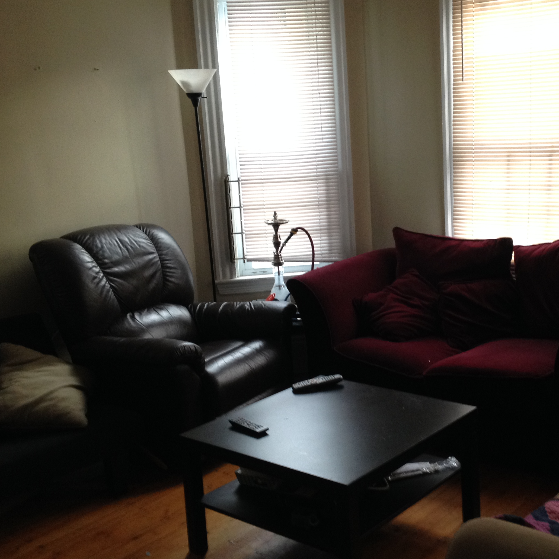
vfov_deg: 34.7
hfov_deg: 34.3
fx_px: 895
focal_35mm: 49
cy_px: 276
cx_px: 374
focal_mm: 4.28
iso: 125
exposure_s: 1/20
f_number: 2.4
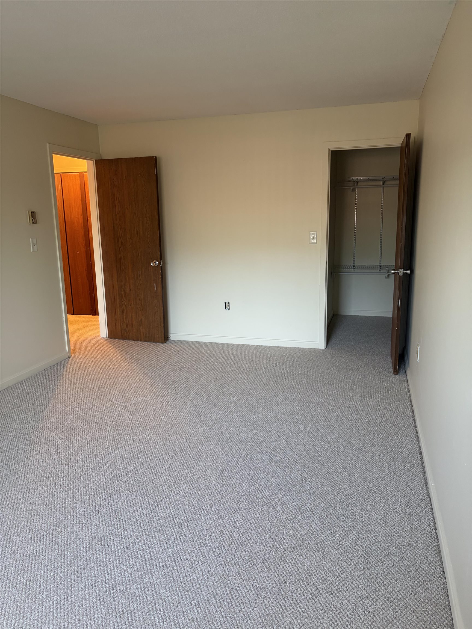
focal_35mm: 26
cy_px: 314
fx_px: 473
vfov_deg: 67.3
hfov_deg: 53.1
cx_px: 236
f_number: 1.6
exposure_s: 1/60
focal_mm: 5.96
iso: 200
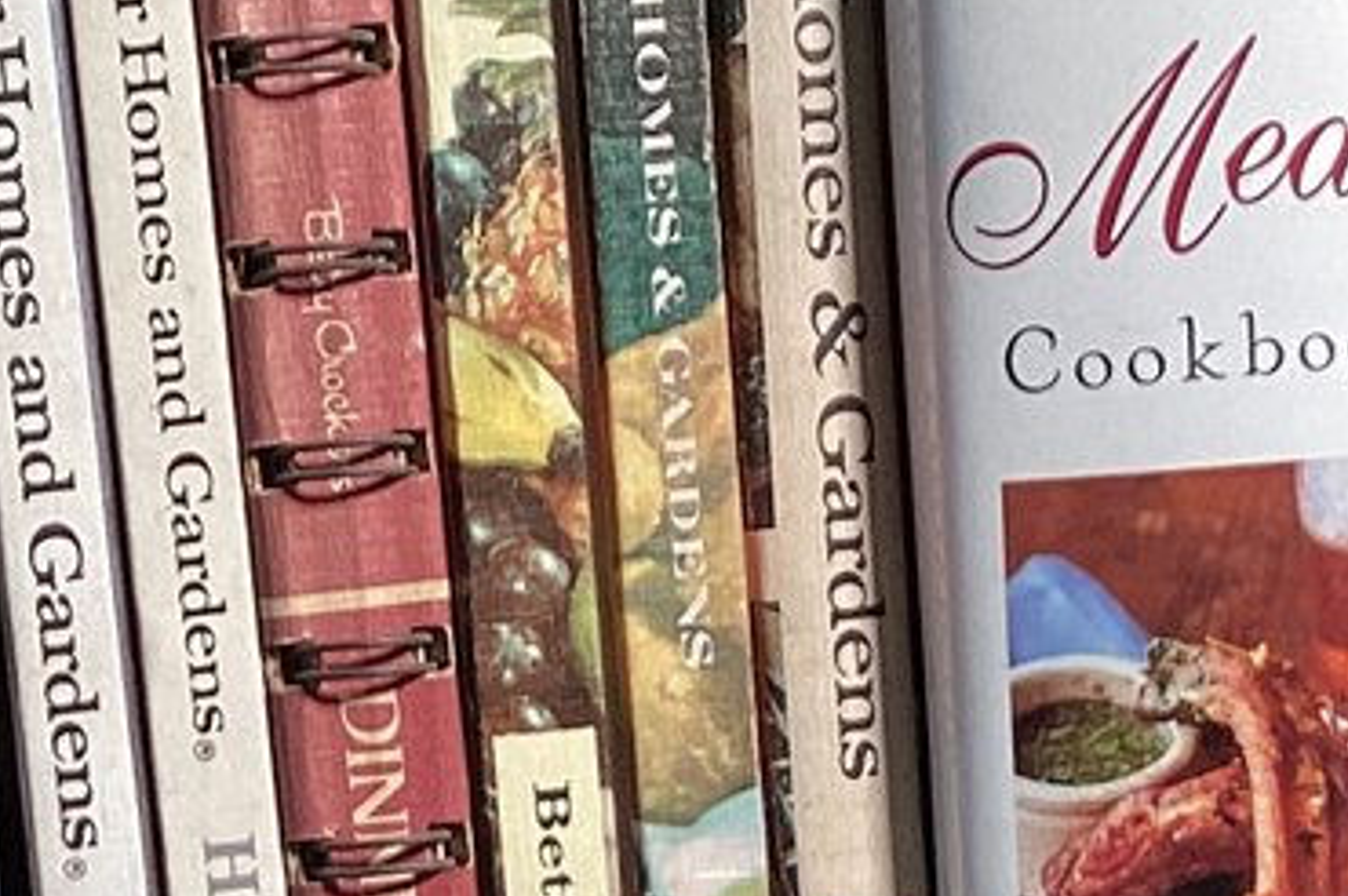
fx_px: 4938
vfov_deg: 10.2
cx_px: 56
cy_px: 1087
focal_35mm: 132
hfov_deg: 15.3
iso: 50
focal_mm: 3.3
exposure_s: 1/50
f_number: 2.4
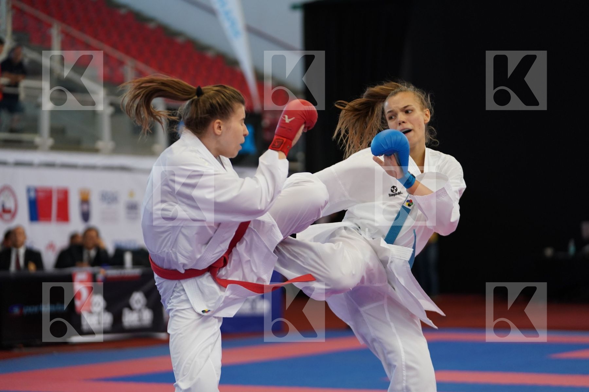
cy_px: 196
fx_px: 1963
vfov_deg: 11.4
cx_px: 294
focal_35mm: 120
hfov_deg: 17.1
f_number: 2.8
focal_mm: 120
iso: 2000
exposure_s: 1/1000
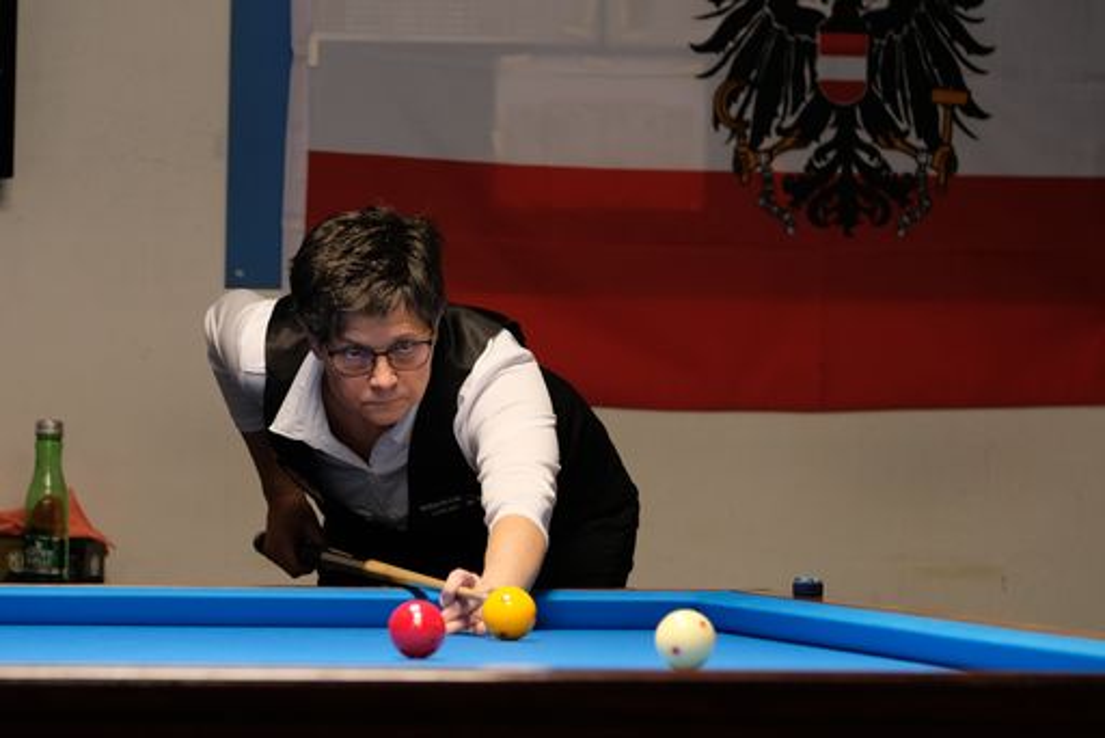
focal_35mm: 194
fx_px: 5958
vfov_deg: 7.1
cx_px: 552
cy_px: 369
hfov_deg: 10.6
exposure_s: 1/30
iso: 640
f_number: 3.6
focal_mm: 129.2
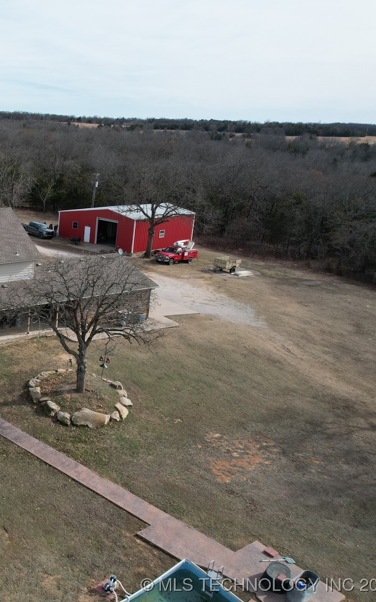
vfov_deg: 56.7
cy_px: 298
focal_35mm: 34
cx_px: -55
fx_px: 558
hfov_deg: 32.1
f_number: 2.8
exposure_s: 1/2000
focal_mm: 8.38
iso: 200
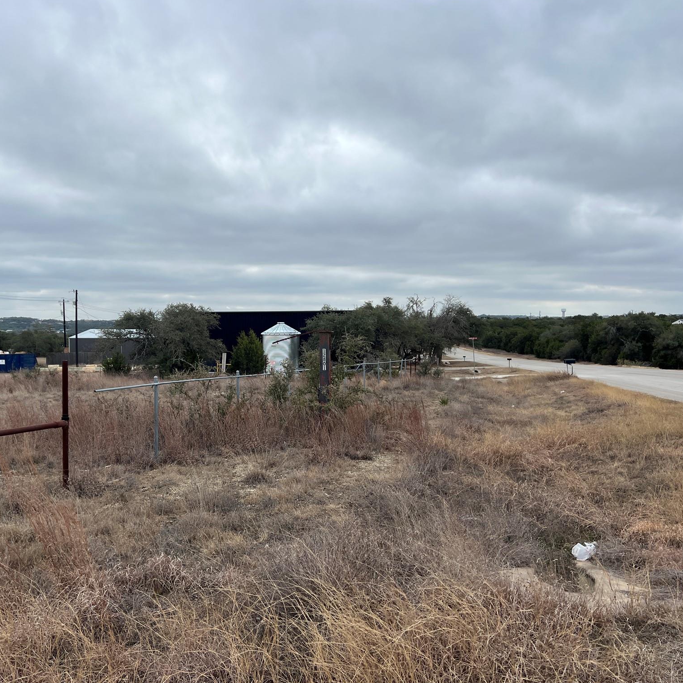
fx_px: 692
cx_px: 286
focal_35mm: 31
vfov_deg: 52.5
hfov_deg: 52.3
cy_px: 341
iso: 50
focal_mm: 5.7
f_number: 1.5
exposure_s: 1/2252
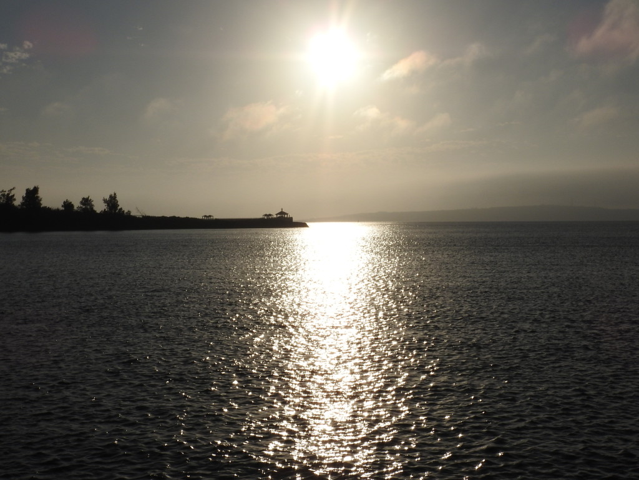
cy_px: 240
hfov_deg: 34.9
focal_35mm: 55
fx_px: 1015
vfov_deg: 26.6
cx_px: 320
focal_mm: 9.9
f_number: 8
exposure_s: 1/3200
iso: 100
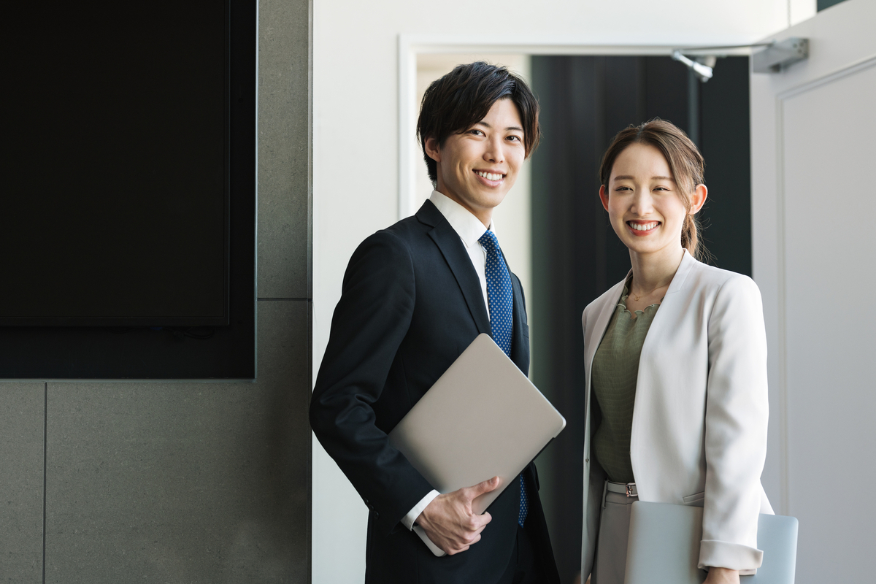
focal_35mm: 105
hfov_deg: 19.5
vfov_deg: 13.0
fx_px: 2555
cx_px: 438
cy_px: 292
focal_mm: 105
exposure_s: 1/200
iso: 320
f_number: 3.2
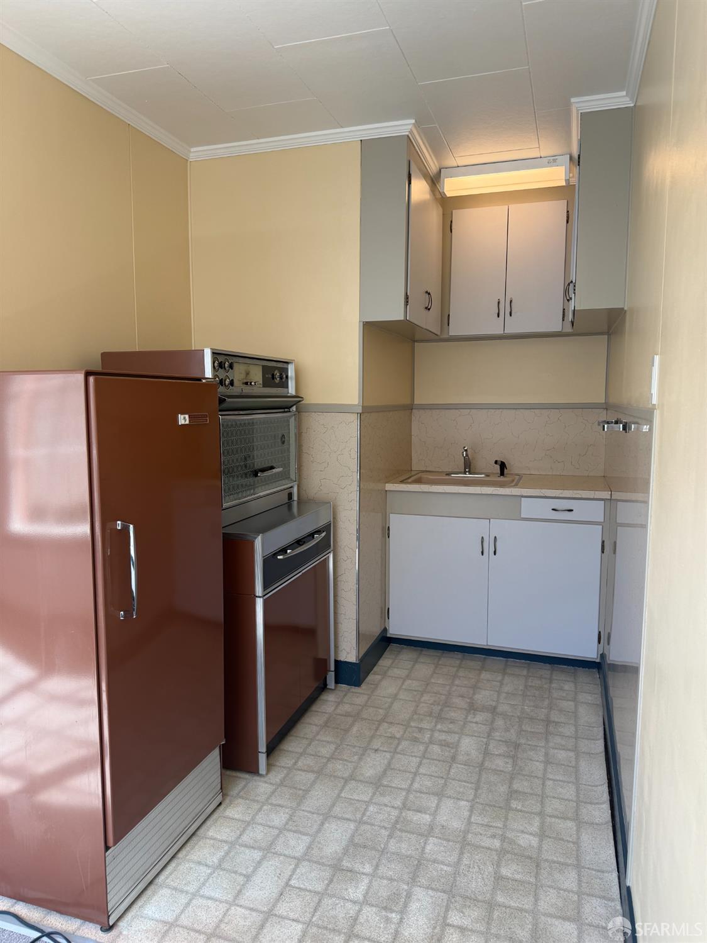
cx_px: 354
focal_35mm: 24
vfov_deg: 71.6
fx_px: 653
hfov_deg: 56.8
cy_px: 472
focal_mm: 6.76
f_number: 1.78
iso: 100
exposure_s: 1/368
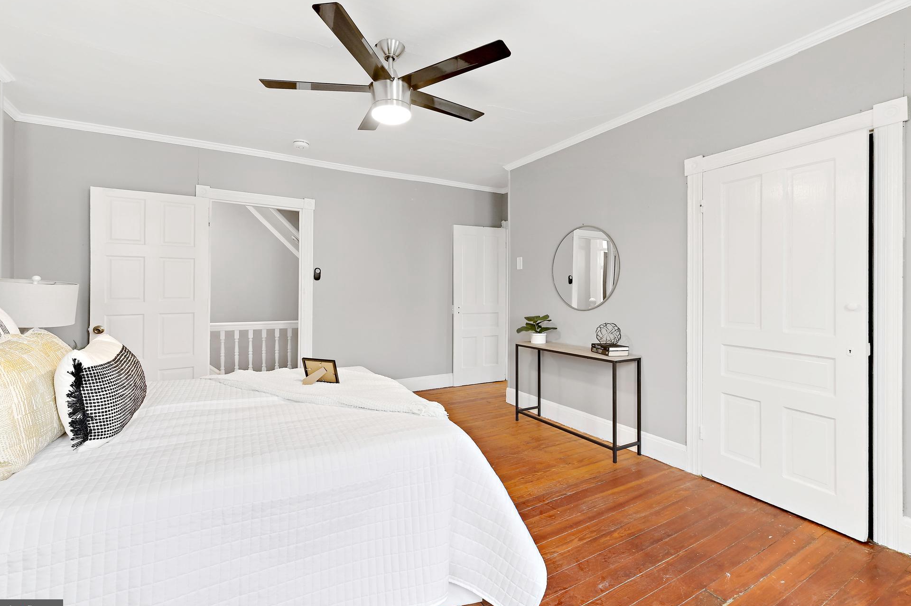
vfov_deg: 73.6
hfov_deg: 96.8
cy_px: 310
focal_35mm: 16
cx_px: 444
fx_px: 405
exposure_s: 1/3
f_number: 8
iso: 400
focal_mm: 15
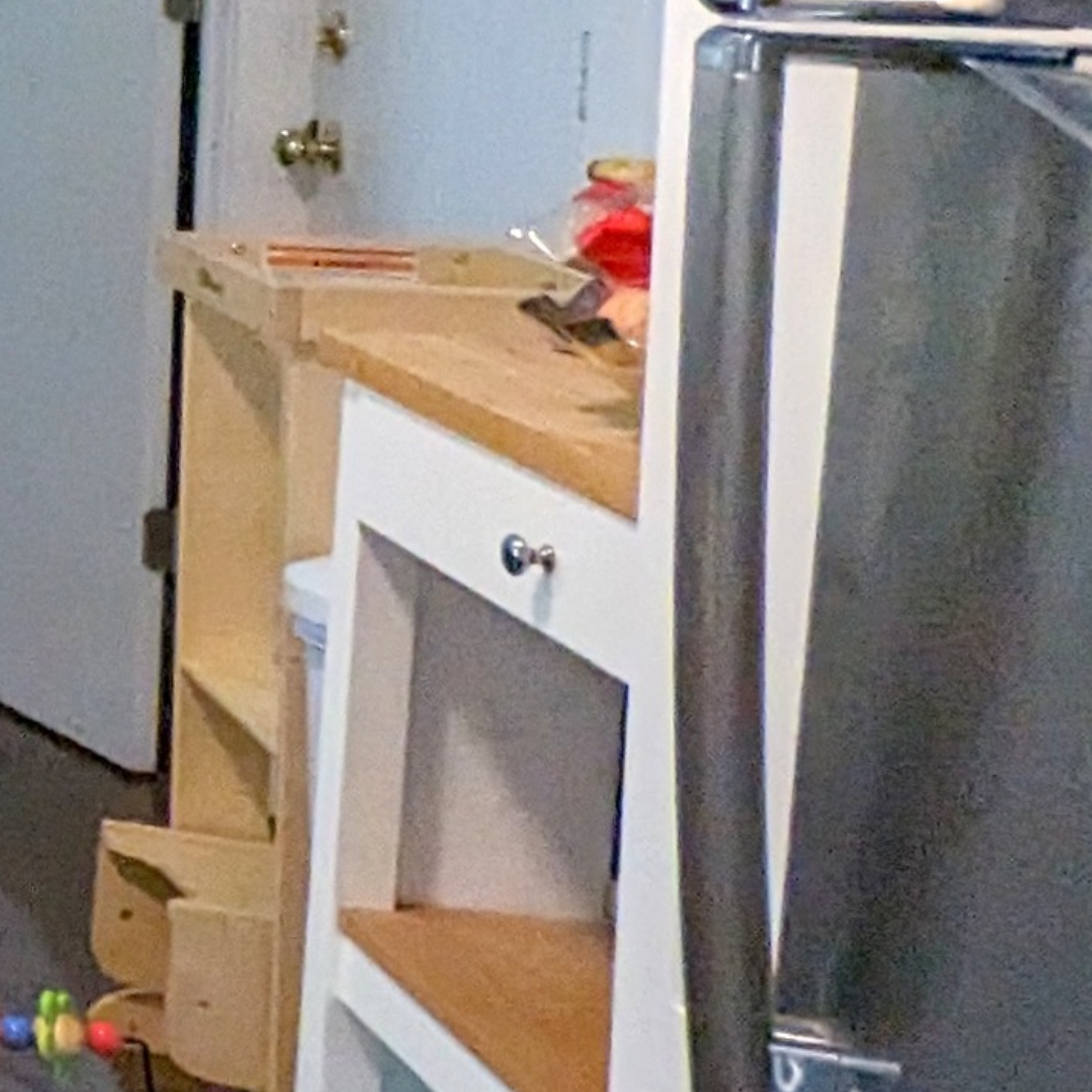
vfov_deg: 20.6
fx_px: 2891
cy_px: -41
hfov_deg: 13.1
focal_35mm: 81
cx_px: -1809
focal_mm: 2.35
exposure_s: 1/60
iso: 368
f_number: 2.2
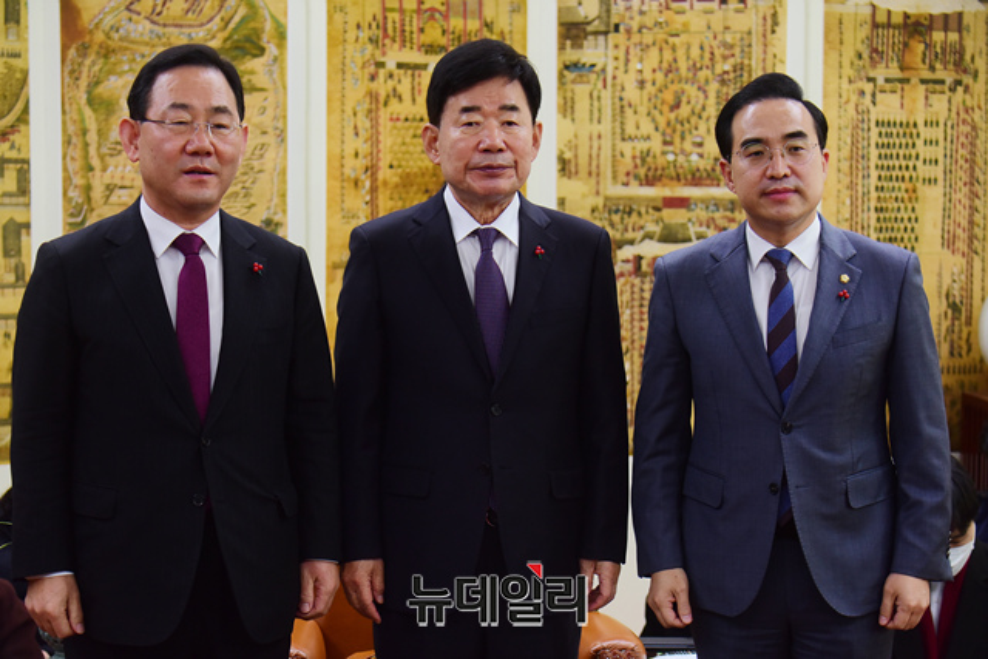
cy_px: 330
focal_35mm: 98
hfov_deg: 20.8
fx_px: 2690
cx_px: 494
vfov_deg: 14.0
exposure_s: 1/250
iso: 2000
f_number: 5
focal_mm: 98
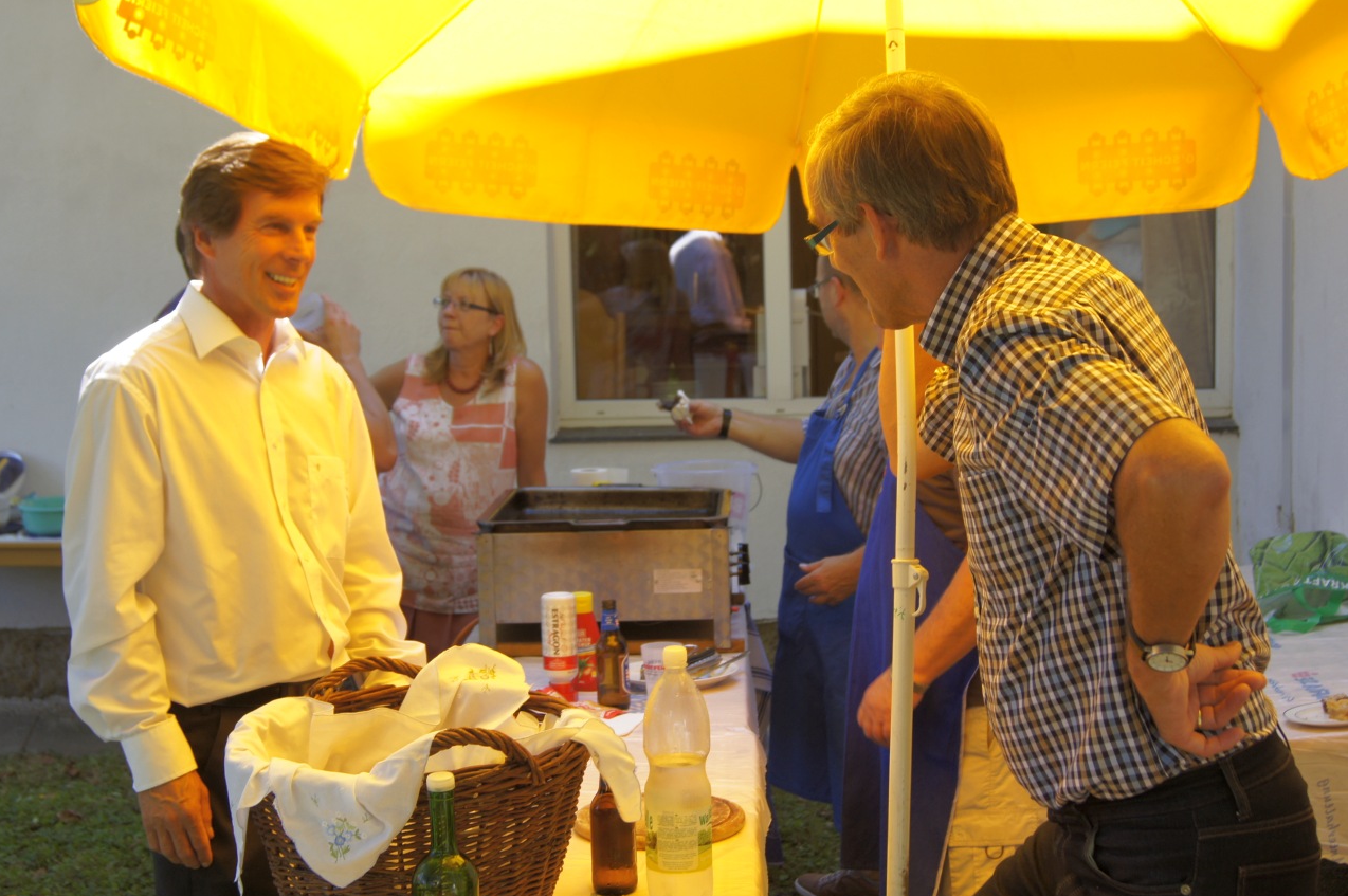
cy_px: 458
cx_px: 621
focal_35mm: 53
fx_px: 1983
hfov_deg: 37.5
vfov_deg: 25.5
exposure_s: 1/60
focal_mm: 30
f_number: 5.6
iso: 100
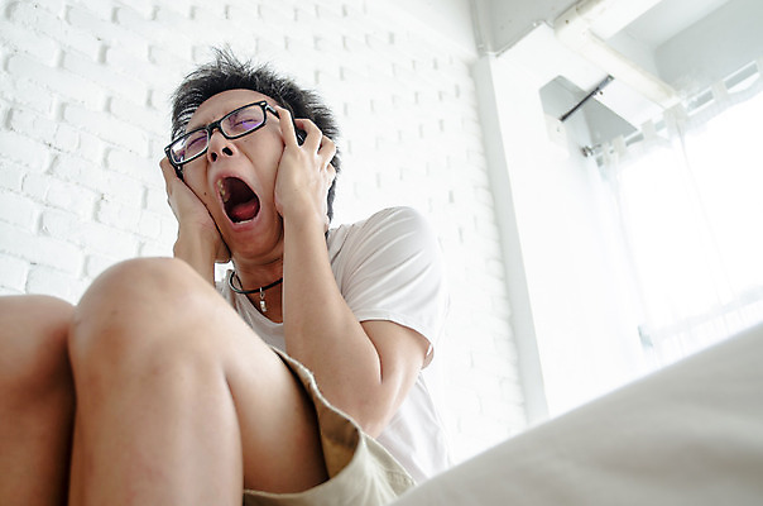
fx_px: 920
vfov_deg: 30.7
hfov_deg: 45.0
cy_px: 253
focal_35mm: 44
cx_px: 382
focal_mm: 29
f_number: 4.5
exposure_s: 1/50
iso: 100
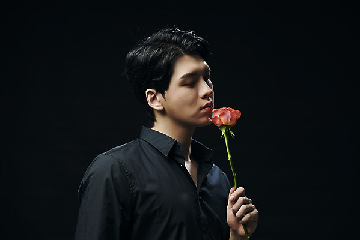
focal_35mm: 102
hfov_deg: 20.0
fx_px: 1020
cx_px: 180
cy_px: 120
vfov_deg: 13.4
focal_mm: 102
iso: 64
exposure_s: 1/125
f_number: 4
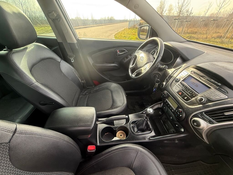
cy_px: 88
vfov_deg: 85.7
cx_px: 116
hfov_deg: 102.1
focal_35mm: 14
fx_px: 94
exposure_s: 1/99
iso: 160
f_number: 2.2
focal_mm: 2.22
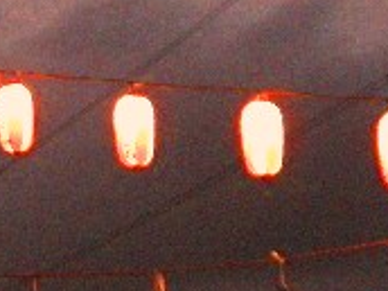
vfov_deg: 7.1
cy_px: 102
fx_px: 2331
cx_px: -356
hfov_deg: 9.0
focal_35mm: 208
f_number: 2.7
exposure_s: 1/31.3
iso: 400
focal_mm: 7.5
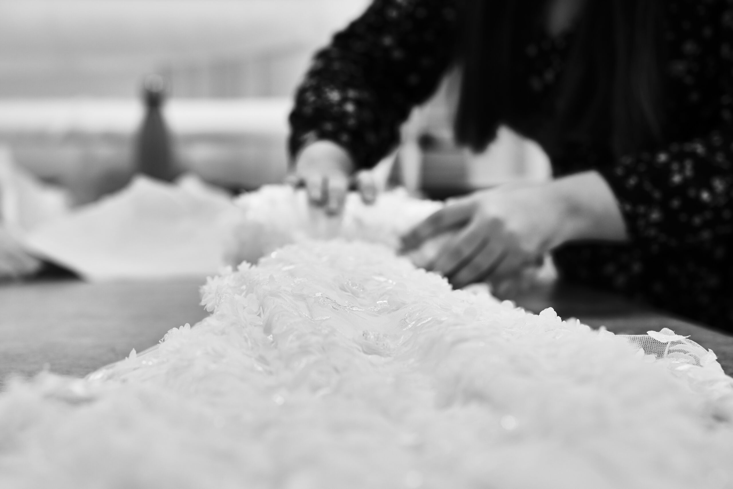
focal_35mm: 84
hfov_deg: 24.2
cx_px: 366
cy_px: 244
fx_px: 1710
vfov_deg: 16.3
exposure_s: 1/125
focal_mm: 56
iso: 160
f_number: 2.8
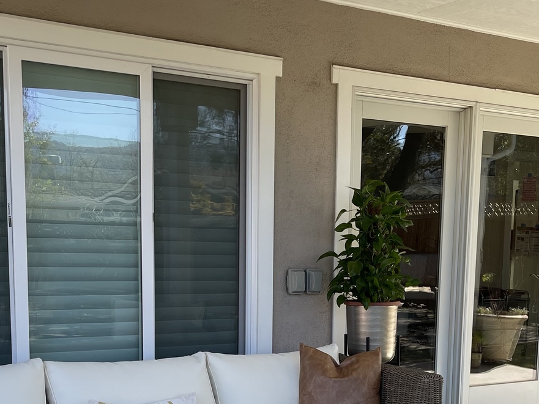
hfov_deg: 32.6
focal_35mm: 59
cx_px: 335
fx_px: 919
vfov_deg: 24.1
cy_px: 365
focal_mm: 5.1
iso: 32
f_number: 1.6
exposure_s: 1/656
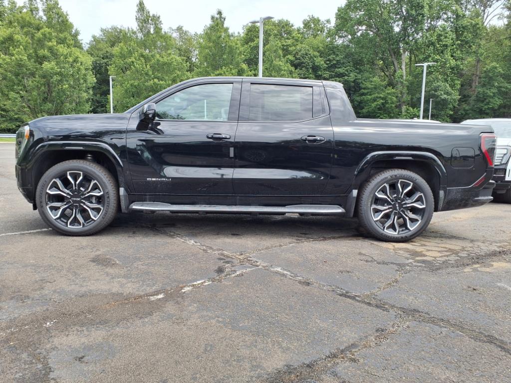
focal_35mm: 27
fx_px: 399
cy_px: 192
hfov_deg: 65.3
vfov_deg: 51.4
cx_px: 256
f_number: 1.9
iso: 40
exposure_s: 1/833
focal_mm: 3.58
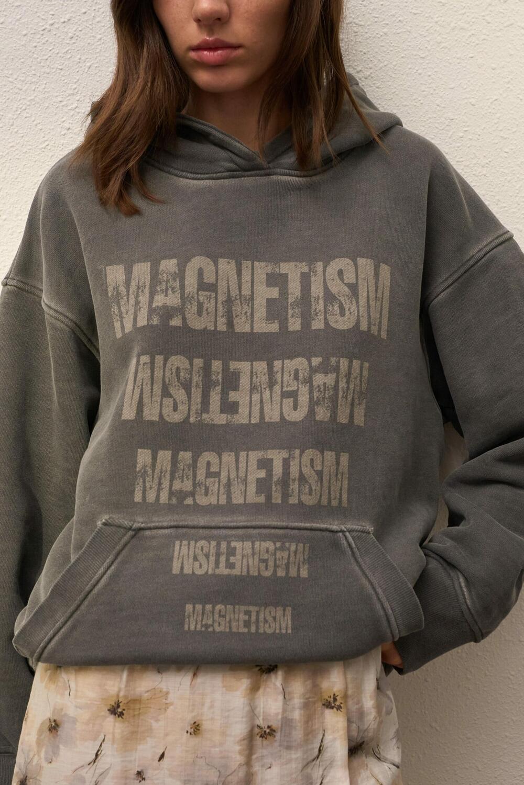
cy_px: 392
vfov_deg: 38.2
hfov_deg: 26.0
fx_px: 1135
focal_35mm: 52
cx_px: 262
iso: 1600
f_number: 6.3
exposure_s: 1/160
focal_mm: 35
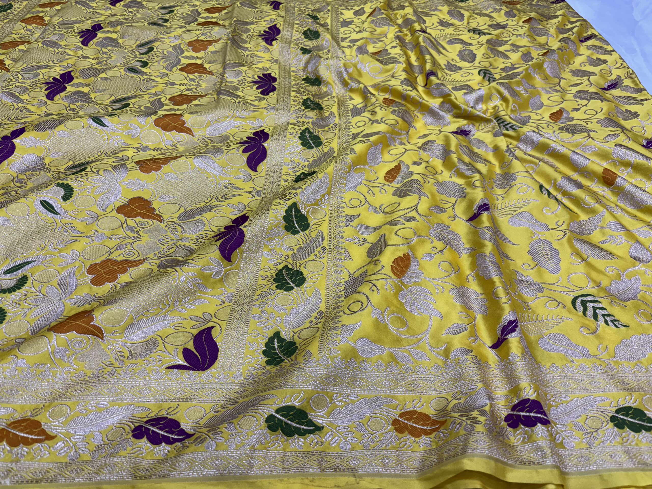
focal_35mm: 26
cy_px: 244
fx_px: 490
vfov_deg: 53.1
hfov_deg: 67.3
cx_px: 326
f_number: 1.6
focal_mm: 5.96
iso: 64
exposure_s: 1/100
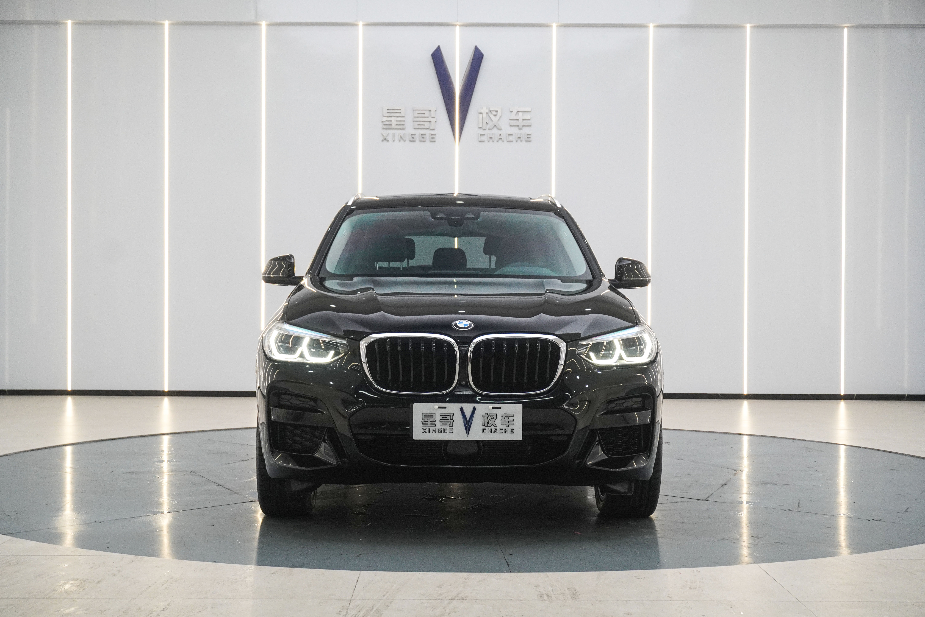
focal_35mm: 50
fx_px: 1272
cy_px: 308
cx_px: 462
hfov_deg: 40.0
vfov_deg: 27.3
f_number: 6.3
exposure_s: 1/80
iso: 1000
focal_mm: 33
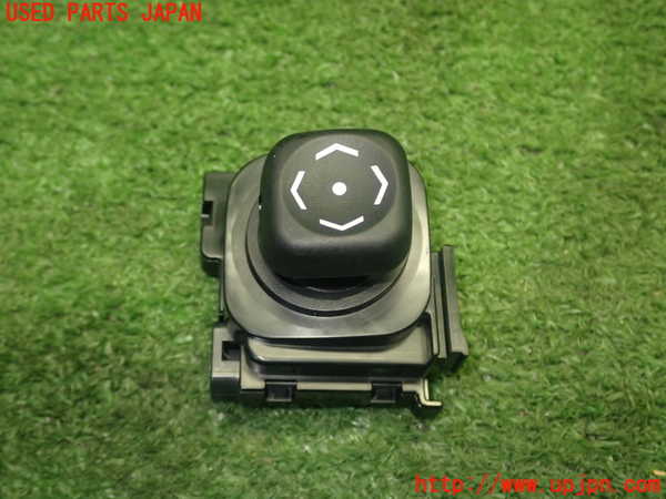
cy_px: 250
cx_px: 333
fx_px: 904
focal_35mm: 47
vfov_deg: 30.9
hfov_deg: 40.4
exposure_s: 1/50
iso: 400
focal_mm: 8.4
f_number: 3.1
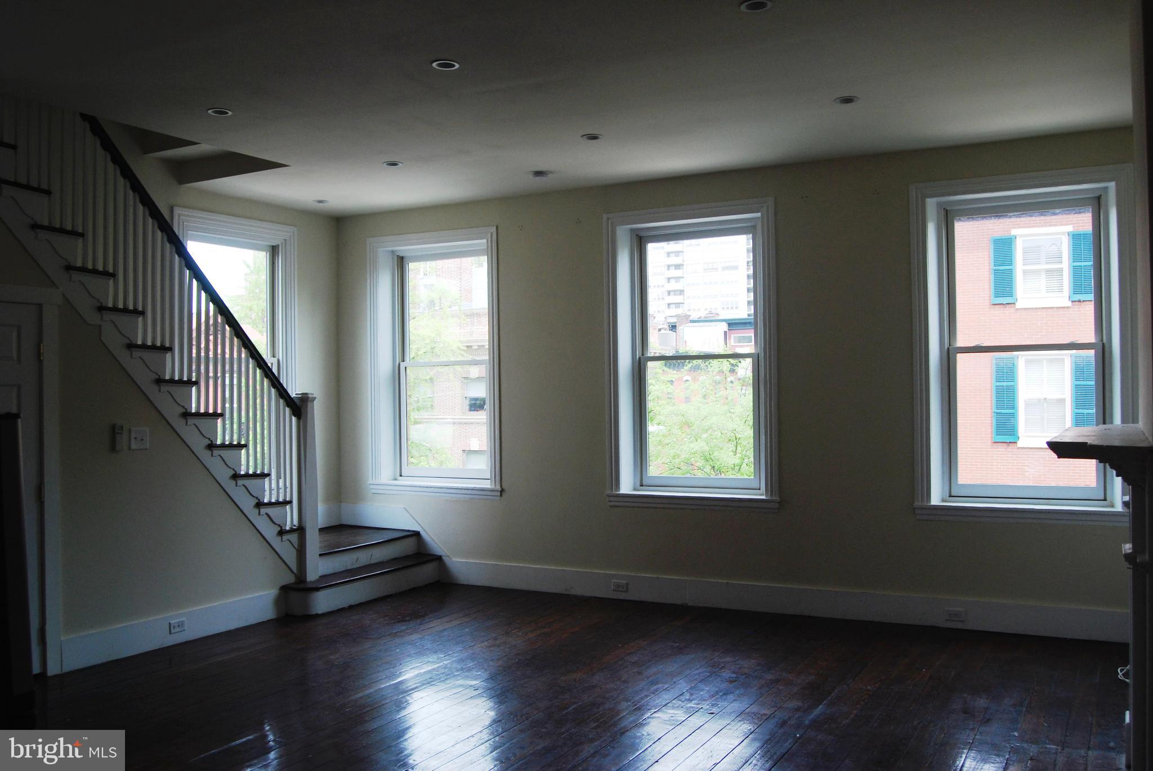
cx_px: 576
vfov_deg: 43.7
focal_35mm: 30
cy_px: 386
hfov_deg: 61.9
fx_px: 962
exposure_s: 1/100
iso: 200
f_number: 5
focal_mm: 20
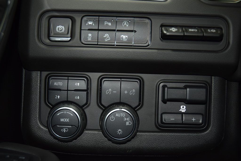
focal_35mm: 46
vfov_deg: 29.0
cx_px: 120
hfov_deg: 42.3
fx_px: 311
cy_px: 80
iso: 560
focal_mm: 31
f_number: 4
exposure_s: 1/13
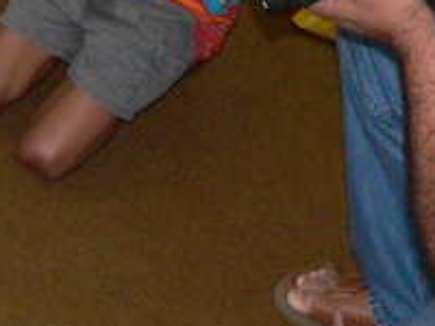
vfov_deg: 12.8
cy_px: 80
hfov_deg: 17.1
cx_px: 235
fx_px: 1445
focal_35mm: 115
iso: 400
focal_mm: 6
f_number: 5.2
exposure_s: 1/60
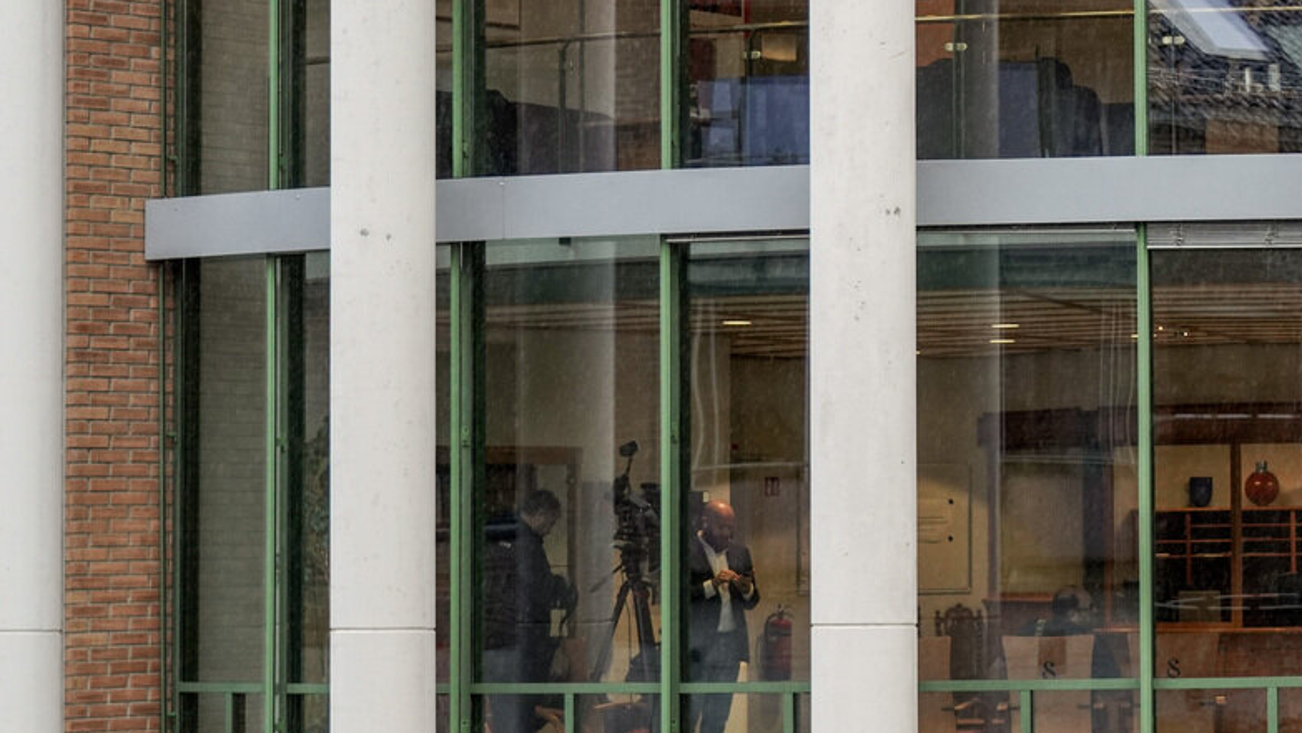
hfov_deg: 17.7
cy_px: 268
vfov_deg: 10.5
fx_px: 3971
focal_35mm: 115
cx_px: 1593
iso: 800
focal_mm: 43
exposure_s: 1/250
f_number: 4
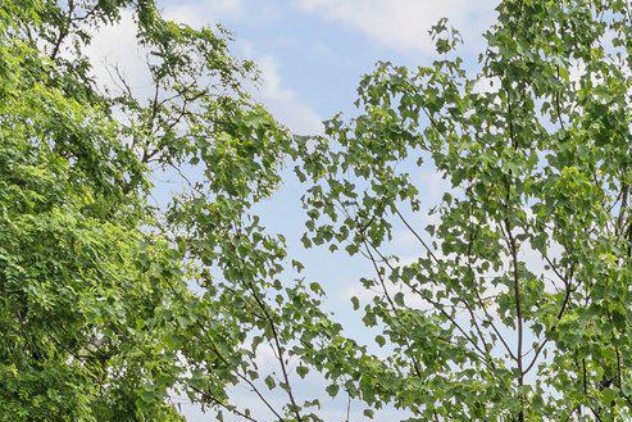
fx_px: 1494
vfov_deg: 14.5
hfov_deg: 21.1
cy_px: 715
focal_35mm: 85
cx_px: 882
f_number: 10
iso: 500
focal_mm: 20.5
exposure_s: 1/640
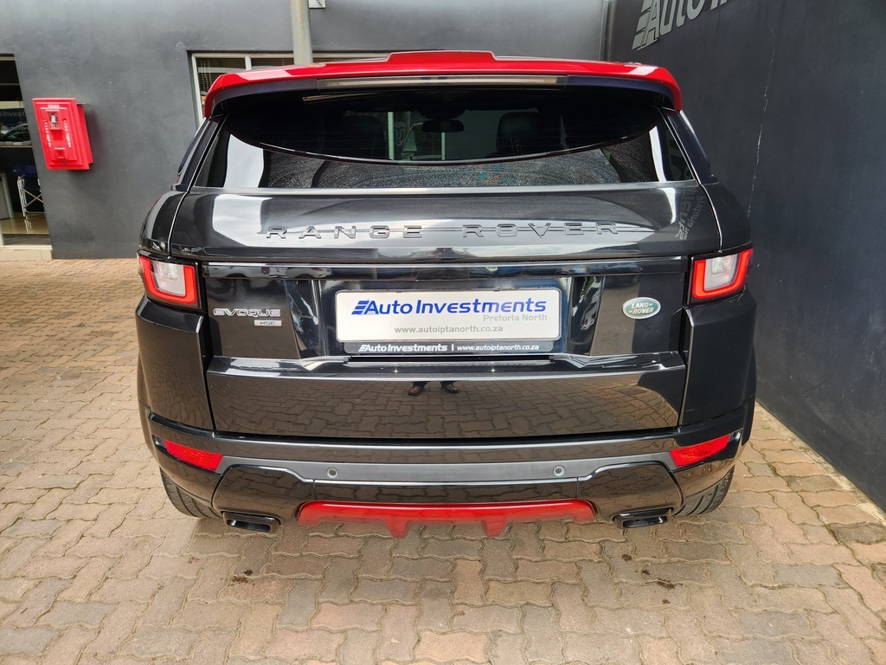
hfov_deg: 73.9
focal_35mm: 23
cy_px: 332
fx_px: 589
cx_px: 443
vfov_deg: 58.9
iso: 20
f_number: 1.8
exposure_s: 1/180
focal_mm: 5.4
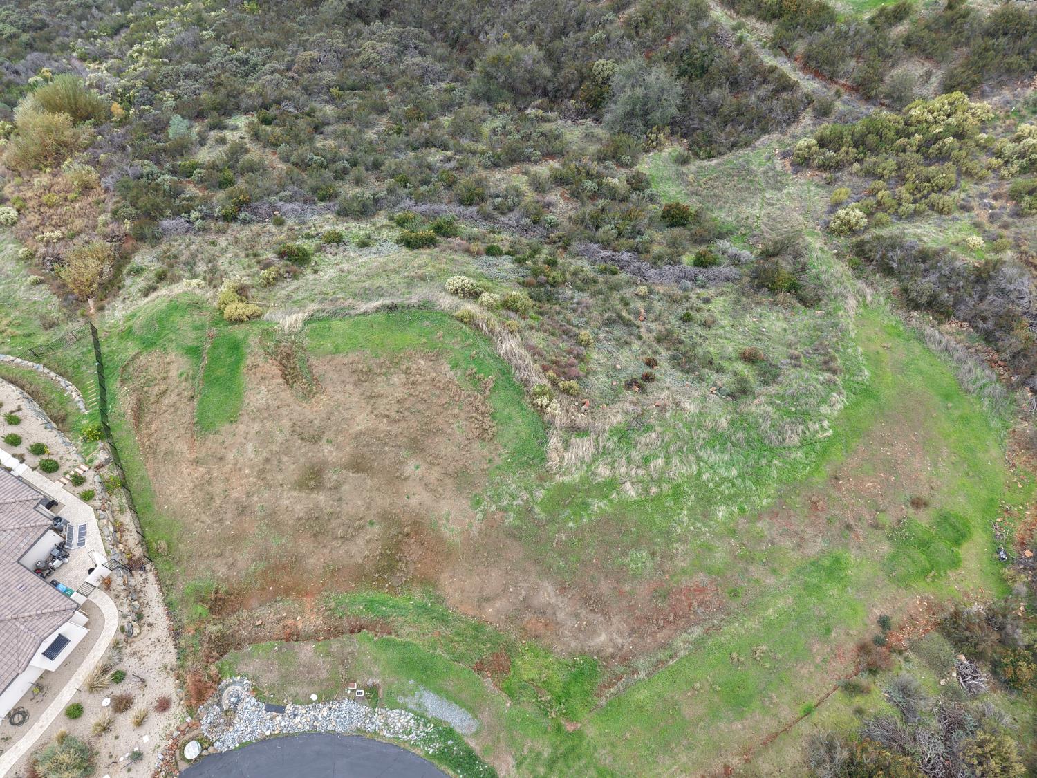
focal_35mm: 24
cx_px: 518
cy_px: 389
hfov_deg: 71.6
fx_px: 719
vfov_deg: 56.8
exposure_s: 1/120
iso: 100
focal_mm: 8.67
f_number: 1.8
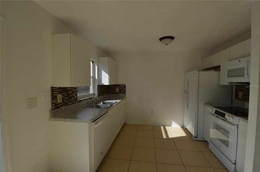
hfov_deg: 100.5
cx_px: 130
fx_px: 108
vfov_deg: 77.2
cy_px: 86
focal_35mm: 15
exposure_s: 1/250
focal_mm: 10
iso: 100
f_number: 8
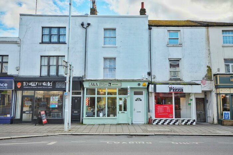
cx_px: 116
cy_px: 78
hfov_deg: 62.0
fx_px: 194
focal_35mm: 30
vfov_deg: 43.6
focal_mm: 20
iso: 125
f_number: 5.6
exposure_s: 1/125
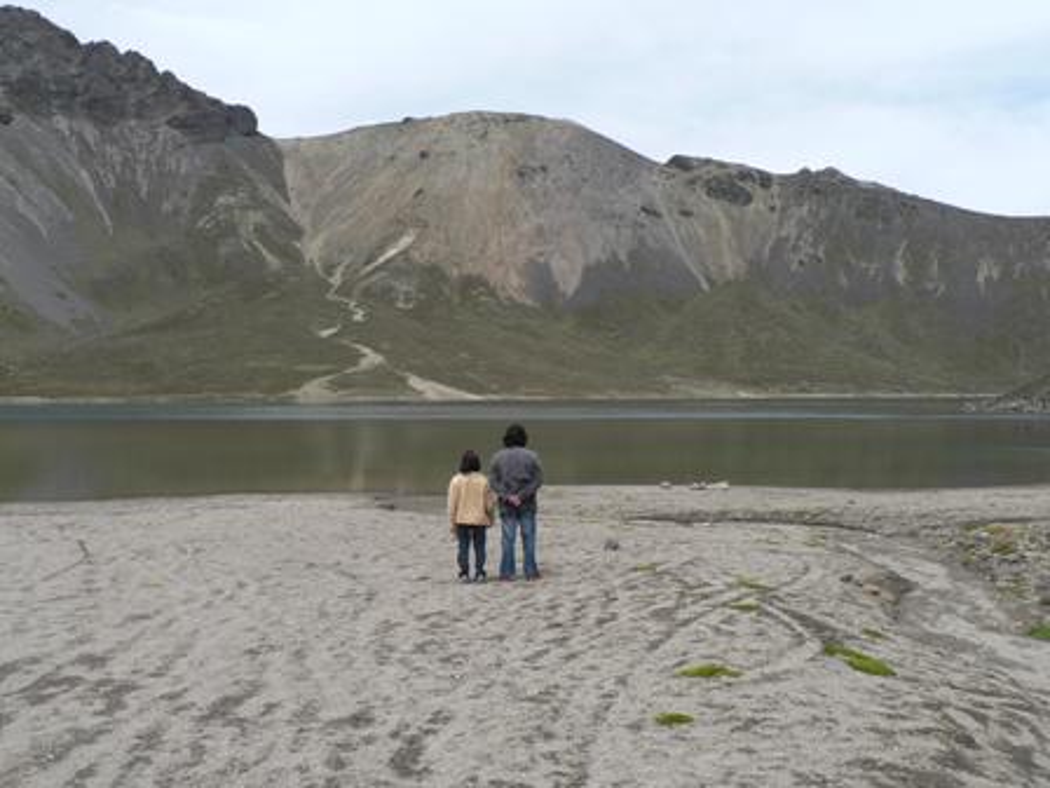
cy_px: 394
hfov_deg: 51.4
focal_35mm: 36
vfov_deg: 39.7
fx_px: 1092
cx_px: 525
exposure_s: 1/400
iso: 80
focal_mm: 6
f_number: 5
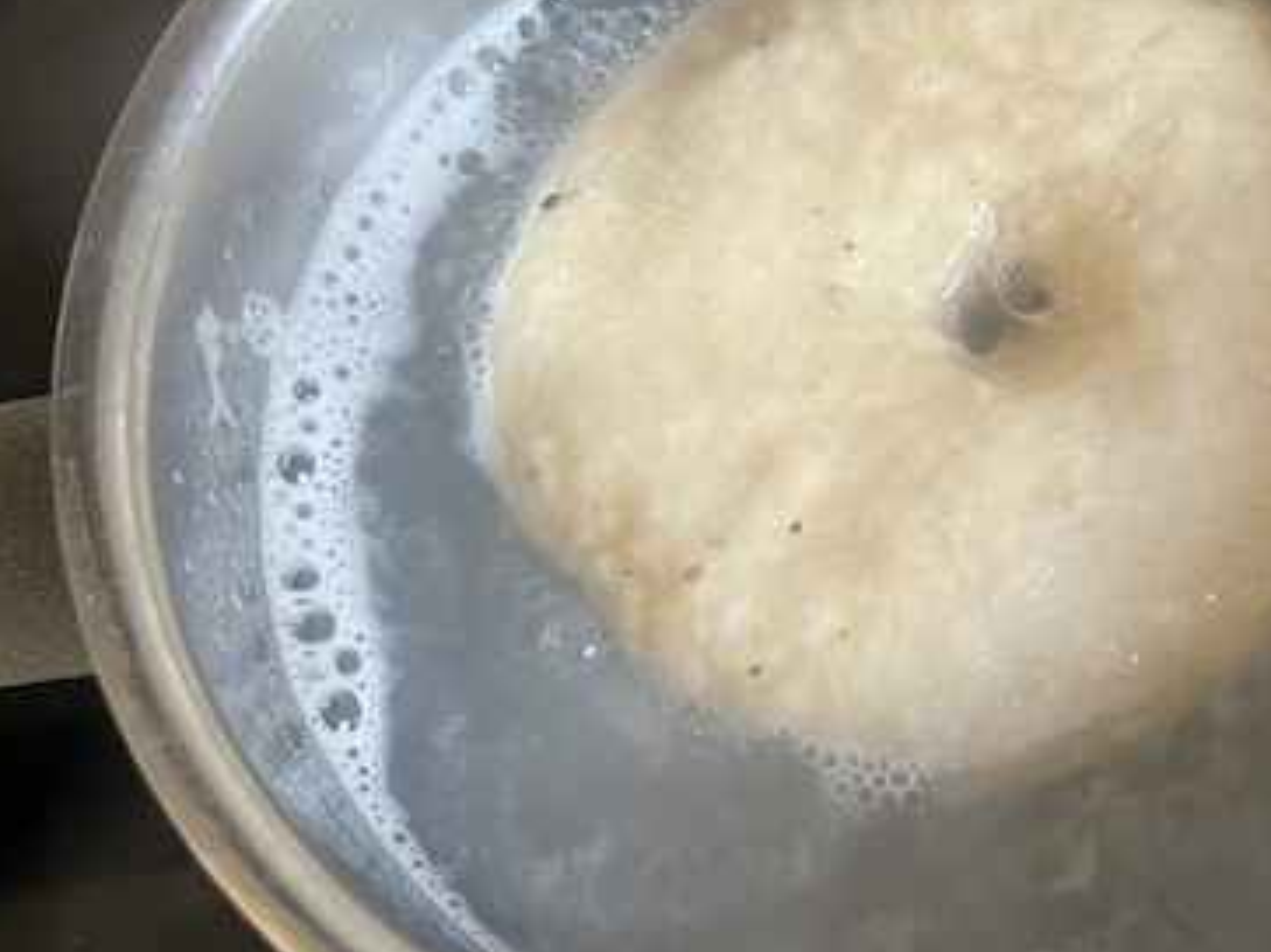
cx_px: 956
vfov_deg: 33.6
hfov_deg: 42.5
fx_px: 1578
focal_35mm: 43
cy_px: 486
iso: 200
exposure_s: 1/50
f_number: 1.6
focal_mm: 5.1
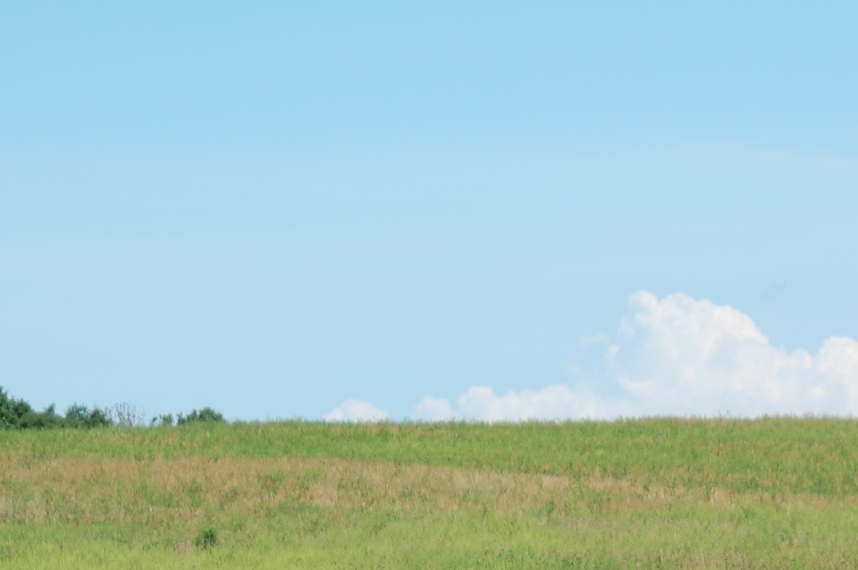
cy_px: 473
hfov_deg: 7.3
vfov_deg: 4.8
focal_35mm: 283
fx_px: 6739
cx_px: 687
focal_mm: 82
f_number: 6.3
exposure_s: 1/640
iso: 200
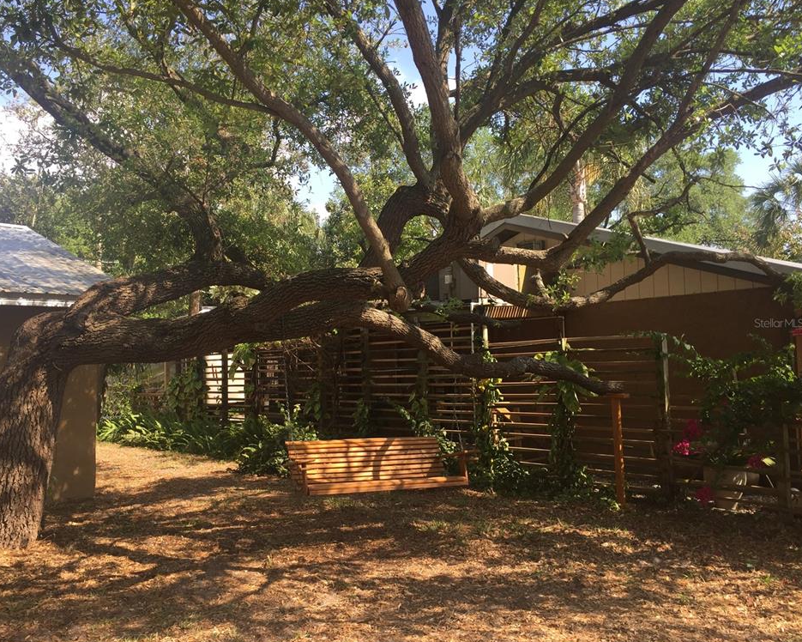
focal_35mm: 31
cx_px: 367
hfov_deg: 57.1
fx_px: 736
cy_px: 323
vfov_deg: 47.1
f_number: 2.2
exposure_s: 1/514
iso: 32
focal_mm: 4.15
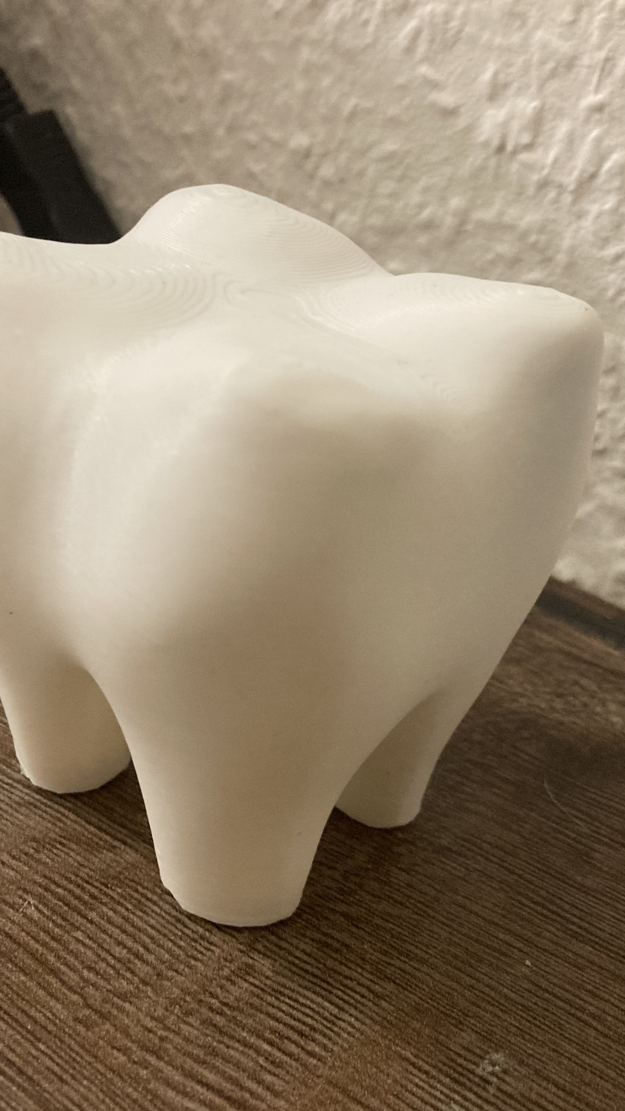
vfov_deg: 49.4
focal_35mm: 41
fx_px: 1208
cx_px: 272
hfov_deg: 29.0
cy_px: 558
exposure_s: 1/35
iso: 400
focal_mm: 3.99
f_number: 1.8
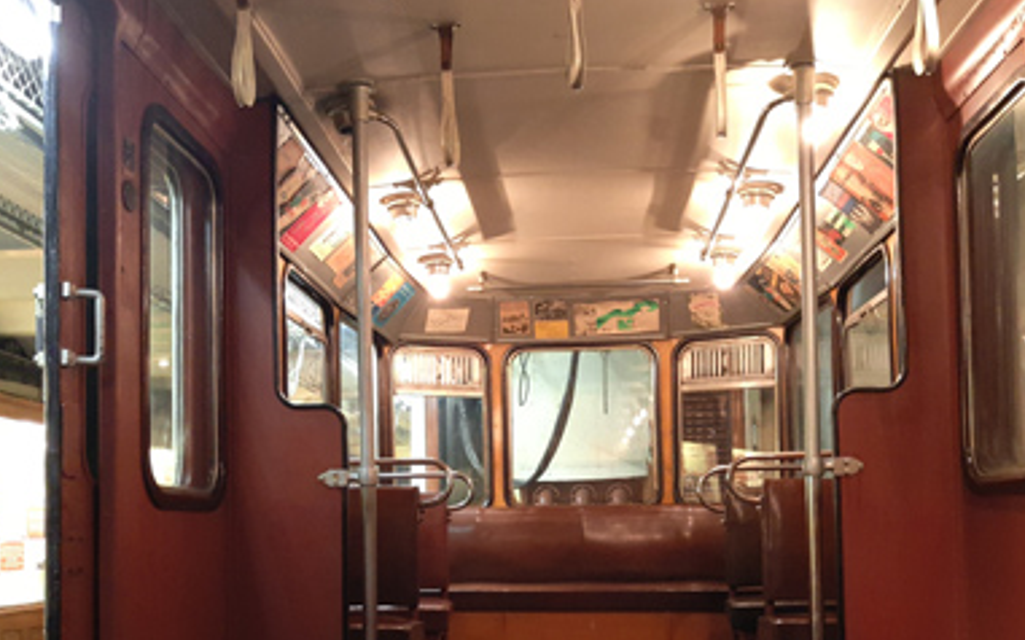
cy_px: 468
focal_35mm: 46
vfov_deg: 27.7
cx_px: 504
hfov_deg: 43.5
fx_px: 1285
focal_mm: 4.73
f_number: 2.2
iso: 500
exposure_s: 1/17
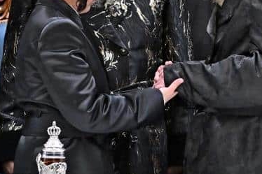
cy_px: -14
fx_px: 2233
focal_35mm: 307
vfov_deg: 4.5
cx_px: 149
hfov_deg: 6.7
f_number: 4
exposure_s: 1/200
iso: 1250
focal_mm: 75
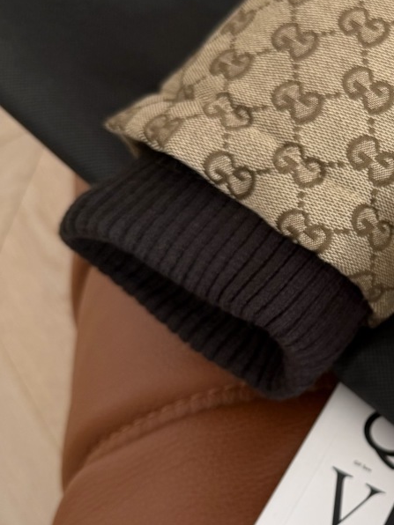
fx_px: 880
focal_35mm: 58
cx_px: 475
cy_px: 272
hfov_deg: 23.1
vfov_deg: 33.2
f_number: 1.78
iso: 125
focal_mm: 6.76
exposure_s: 1/121
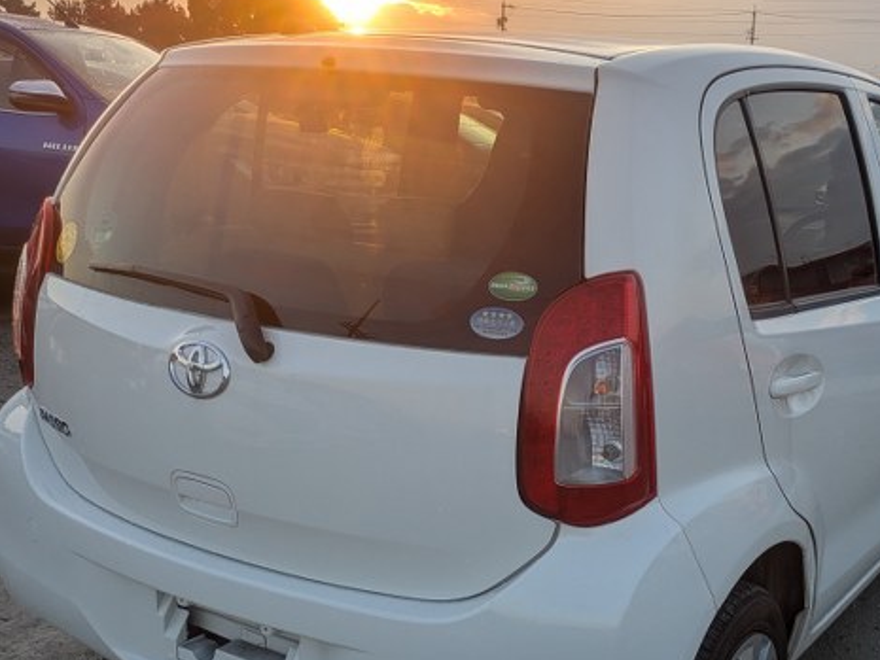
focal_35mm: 43
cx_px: 631
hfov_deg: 42.8
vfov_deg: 33.3
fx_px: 1093
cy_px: 446
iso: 38
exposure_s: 1/1185
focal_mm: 5.43
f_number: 1.89
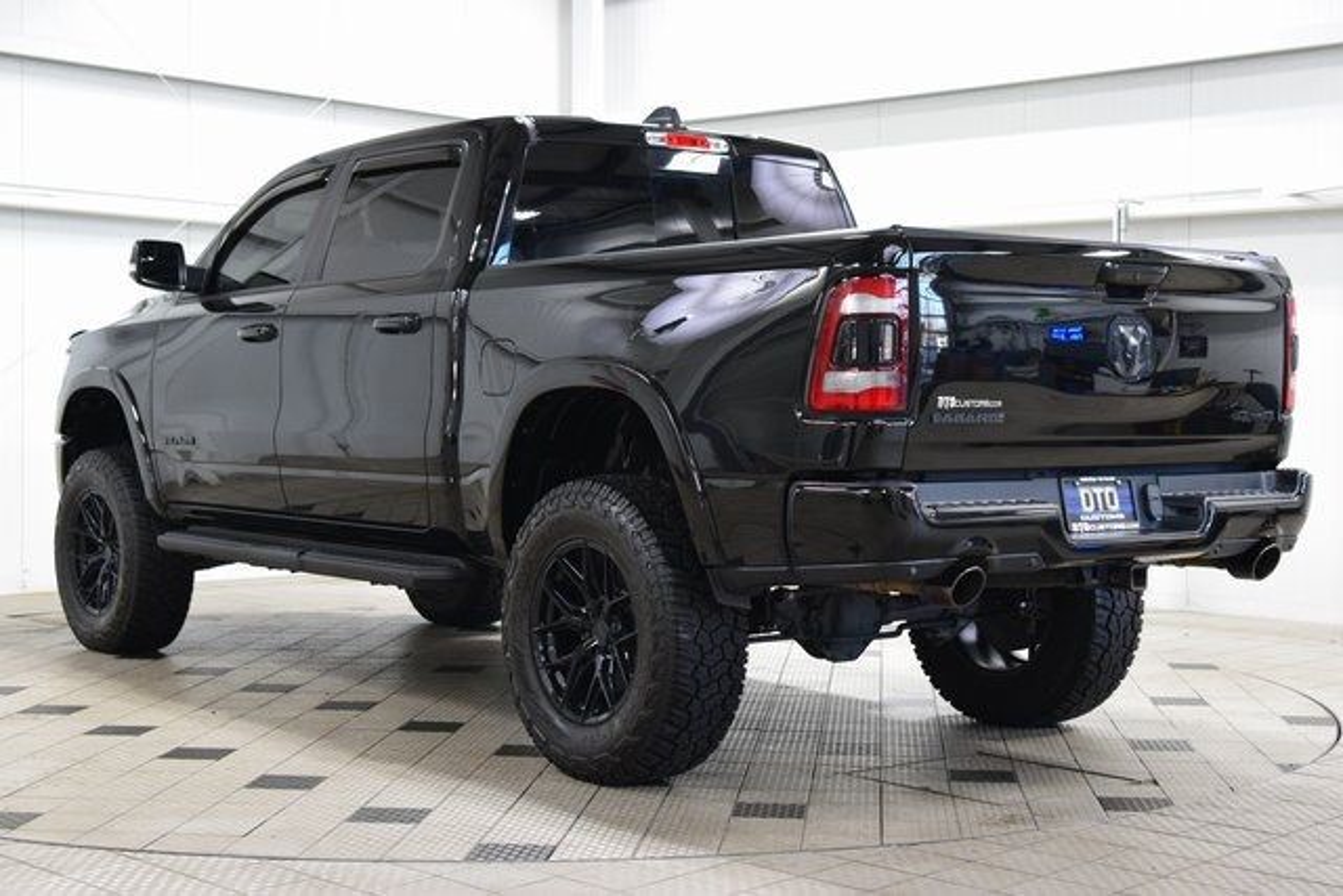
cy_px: 448
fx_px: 2015
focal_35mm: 54
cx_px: 672
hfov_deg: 36.9
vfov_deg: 25.1
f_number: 4
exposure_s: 1/60
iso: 1600
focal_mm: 36
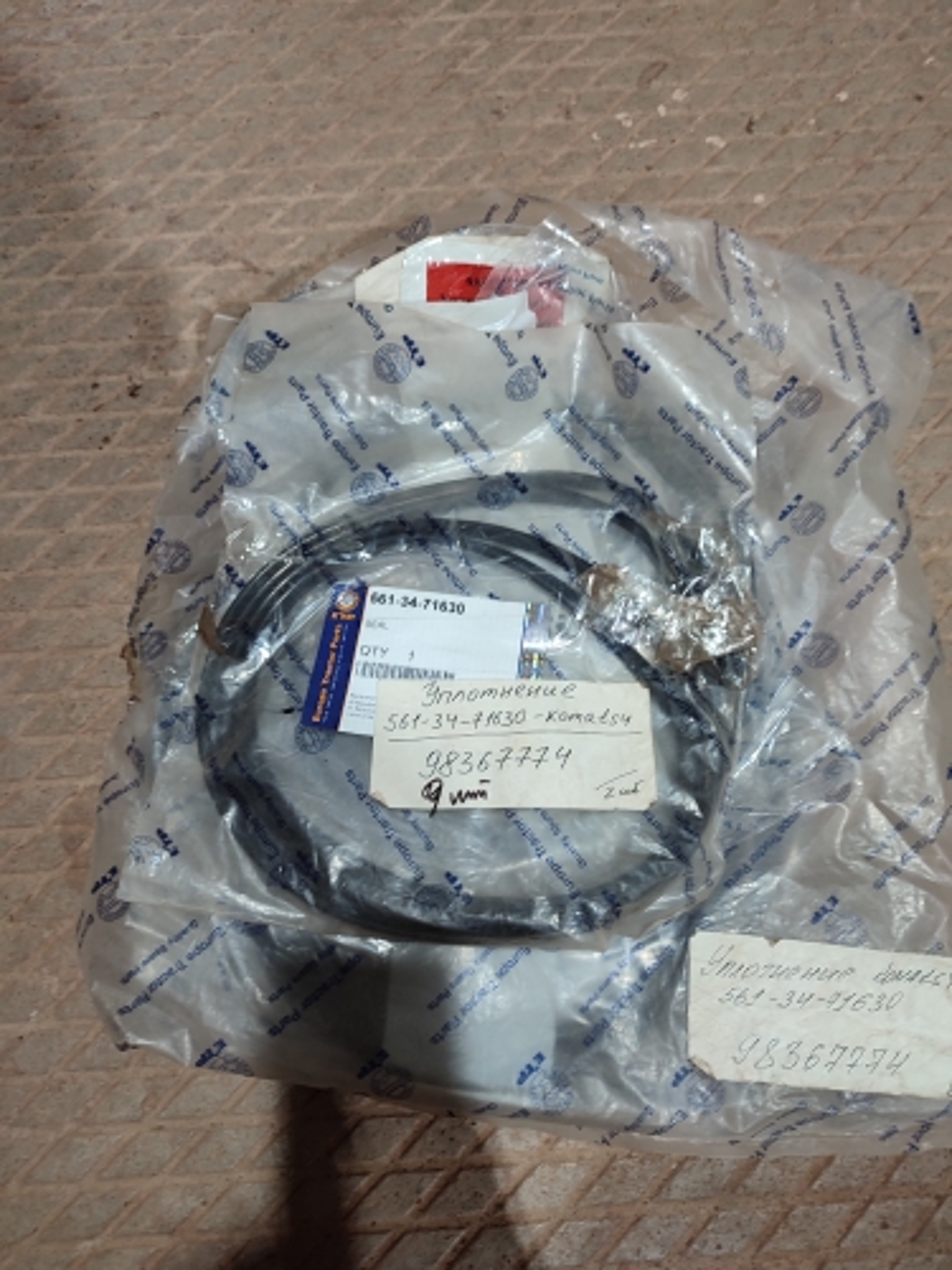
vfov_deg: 69.4
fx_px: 917
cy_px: 635
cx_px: 476
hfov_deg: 54.9
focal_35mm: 25
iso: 377
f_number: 1.9
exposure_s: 1/33
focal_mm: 6.04
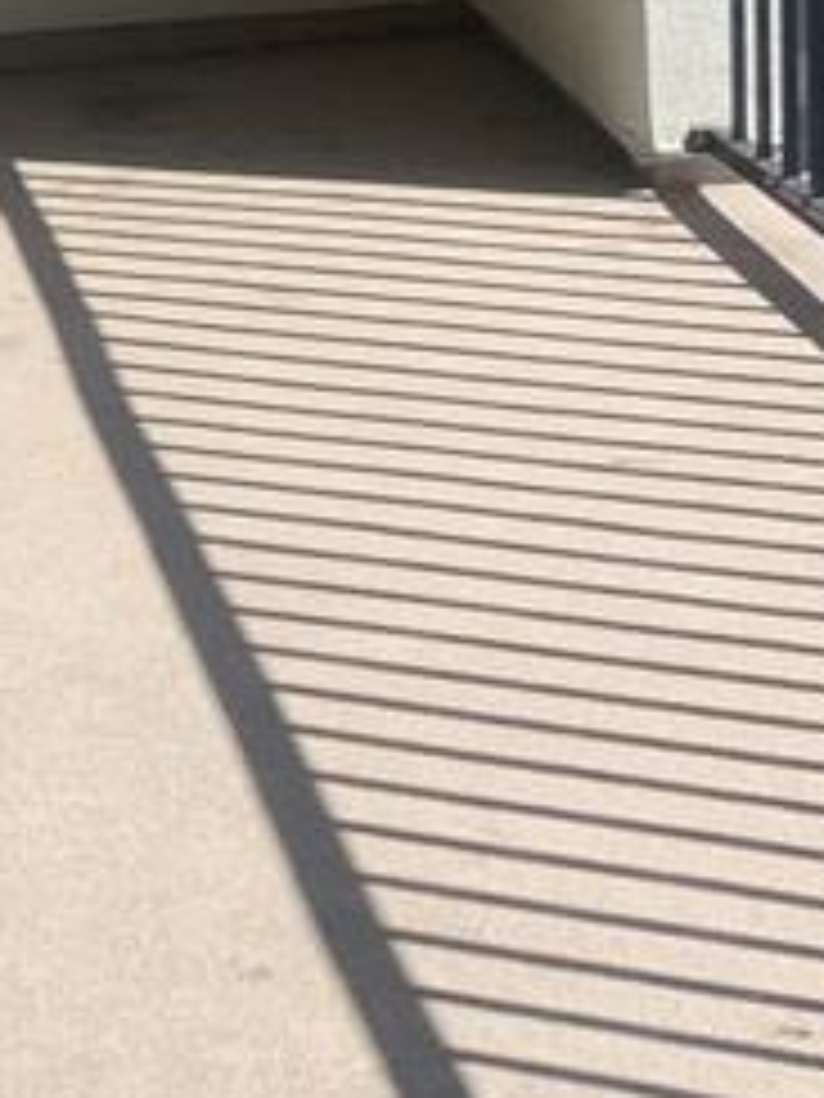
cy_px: 99
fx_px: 3650
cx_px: -383
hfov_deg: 12.3
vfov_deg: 16.9
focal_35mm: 115
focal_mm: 4.25
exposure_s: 1/1748
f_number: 1.8
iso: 25
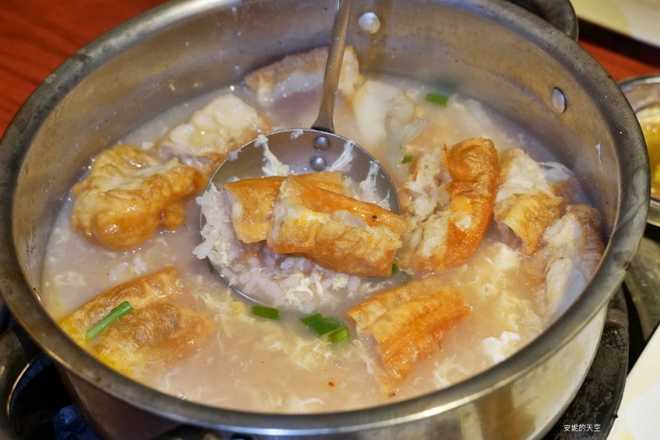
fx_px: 990
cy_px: 220
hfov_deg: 36.9
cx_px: 330
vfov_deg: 25.0
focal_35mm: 54
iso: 3200
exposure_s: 1/80
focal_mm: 36
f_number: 5.6
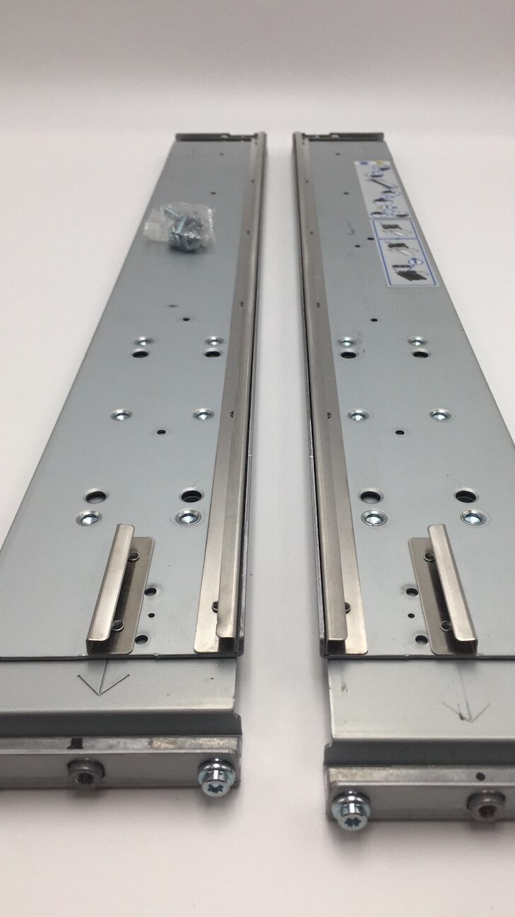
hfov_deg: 36.6
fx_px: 777
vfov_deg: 61.0
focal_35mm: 32
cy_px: 460
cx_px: 278
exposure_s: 1/120
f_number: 2.2
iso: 40
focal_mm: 4.15
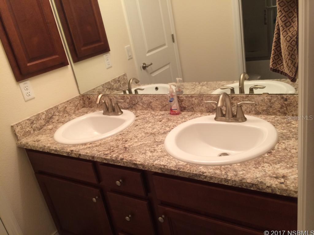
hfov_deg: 61.7
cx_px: 157
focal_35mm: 29
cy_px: 118
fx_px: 263
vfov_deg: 48.2
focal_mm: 4.15
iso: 100
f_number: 2.2
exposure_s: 1/30
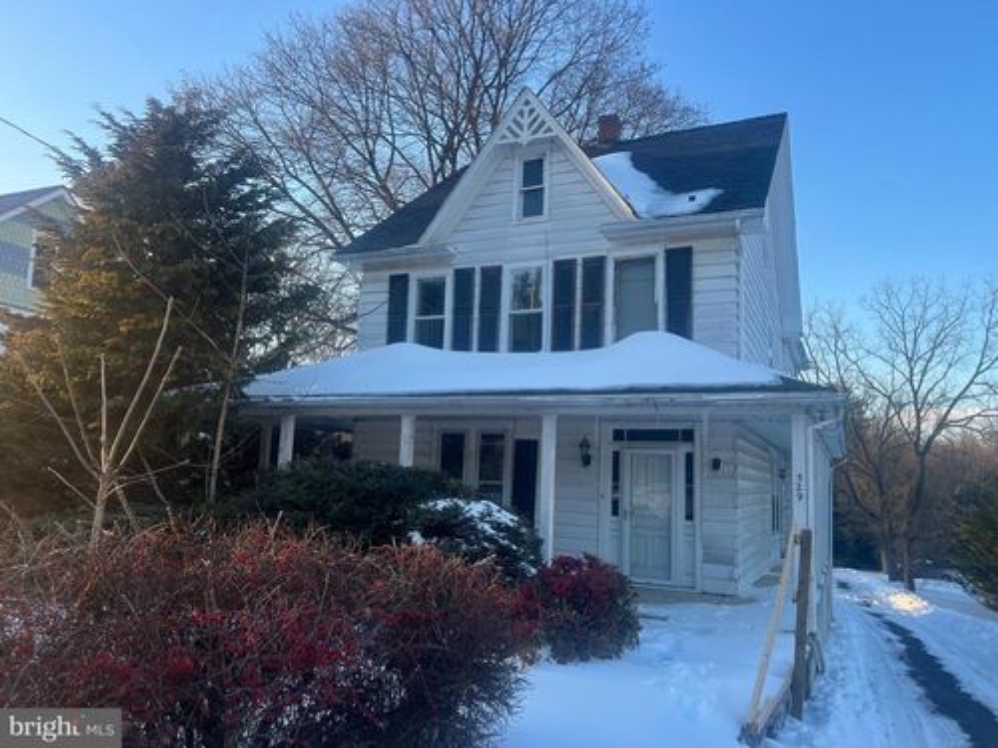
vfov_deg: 53.1
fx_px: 750
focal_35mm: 26
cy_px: 374
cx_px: 499
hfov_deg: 67.3
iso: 50
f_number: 1.5
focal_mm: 5.7
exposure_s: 1/658
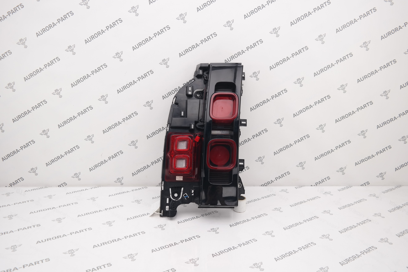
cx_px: 204
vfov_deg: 45.0
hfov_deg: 63.7
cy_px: 136
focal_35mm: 29
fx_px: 329
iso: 100
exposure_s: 1/100
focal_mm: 19
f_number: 4
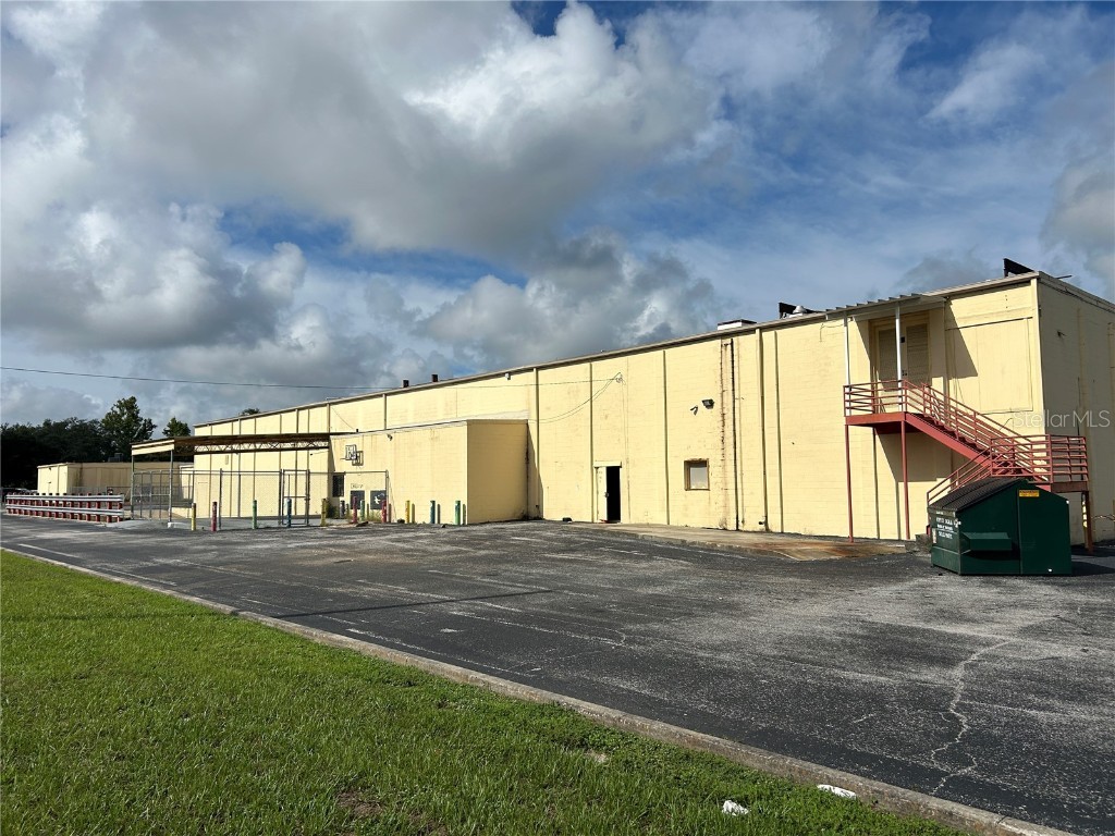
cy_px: 418
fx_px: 837
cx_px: 558
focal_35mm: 26
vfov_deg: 53.1
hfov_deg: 67.3
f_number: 1.5
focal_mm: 5.7
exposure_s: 1/12658
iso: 50
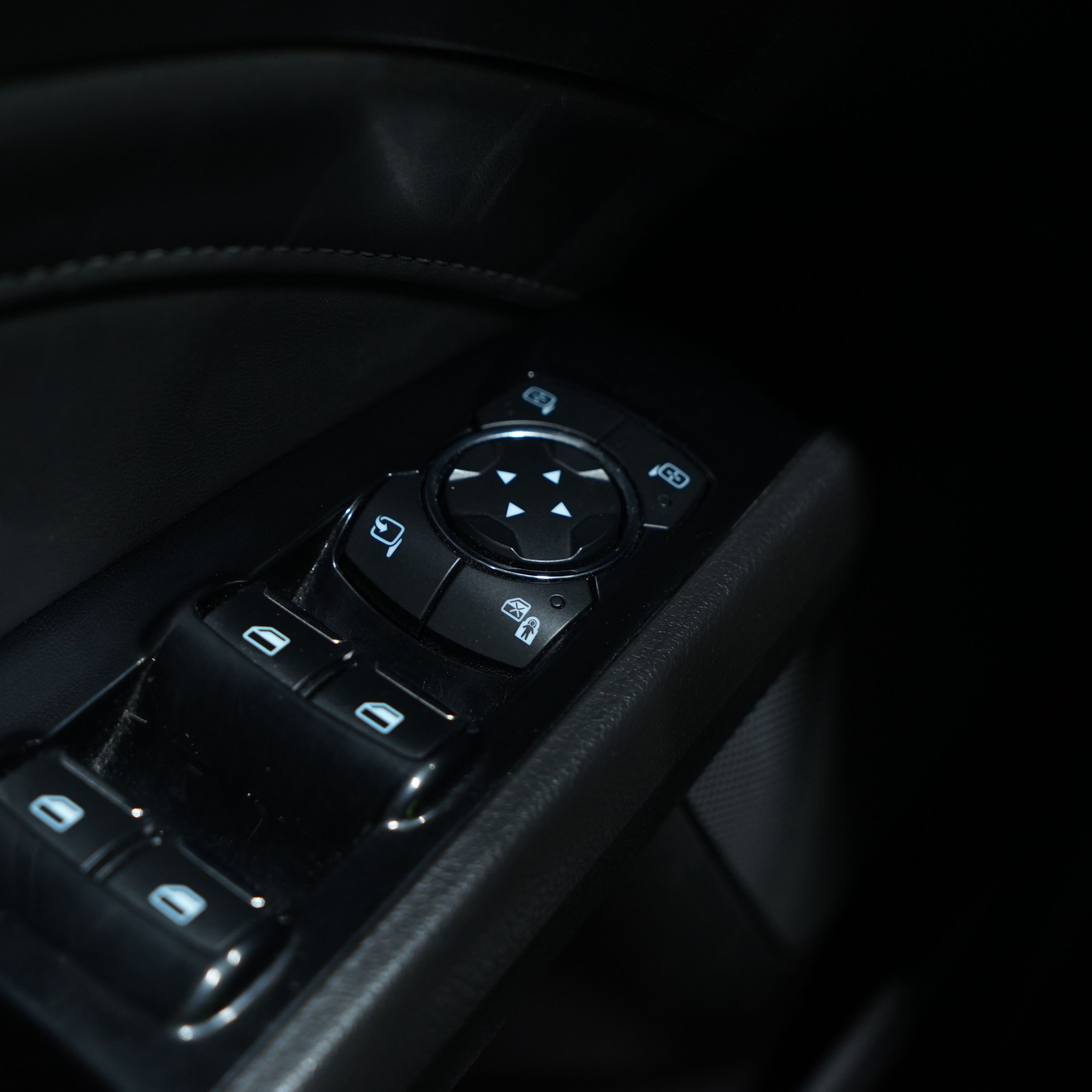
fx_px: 2248
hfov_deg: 27.3
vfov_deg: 27.3
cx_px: 467
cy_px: 542
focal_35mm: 63
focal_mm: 49
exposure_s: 1/20
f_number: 4.5
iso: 800
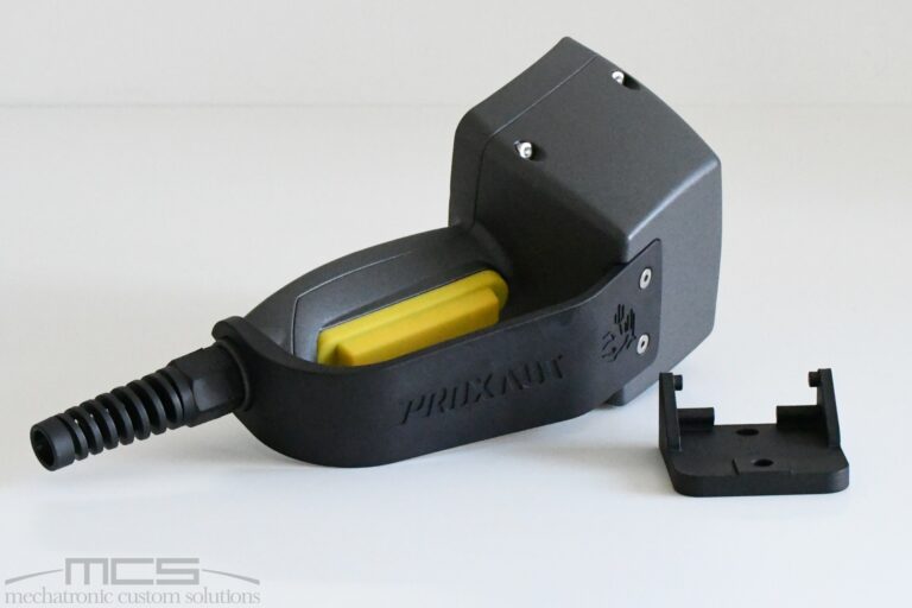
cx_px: 456
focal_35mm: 105
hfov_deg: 19.5
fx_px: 2660
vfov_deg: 13.0
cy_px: 304
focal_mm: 70
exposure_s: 1/80
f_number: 14
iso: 11400
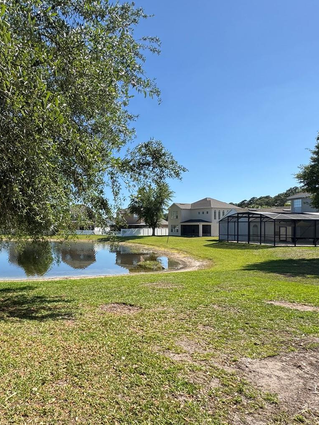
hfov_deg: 57.2
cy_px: 224
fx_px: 270
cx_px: 70
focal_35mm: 22
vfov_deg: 76.3
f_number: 2.2
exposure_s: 1/1110
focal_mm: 2.22
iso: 50
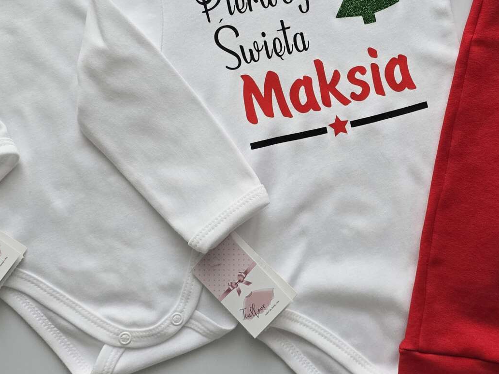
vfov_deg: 25.5
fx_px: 822
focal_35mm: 57
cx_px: 345
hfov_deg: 33.4
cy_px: 115
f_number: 1.7
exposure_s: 1/120
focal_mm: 6.3
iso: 320
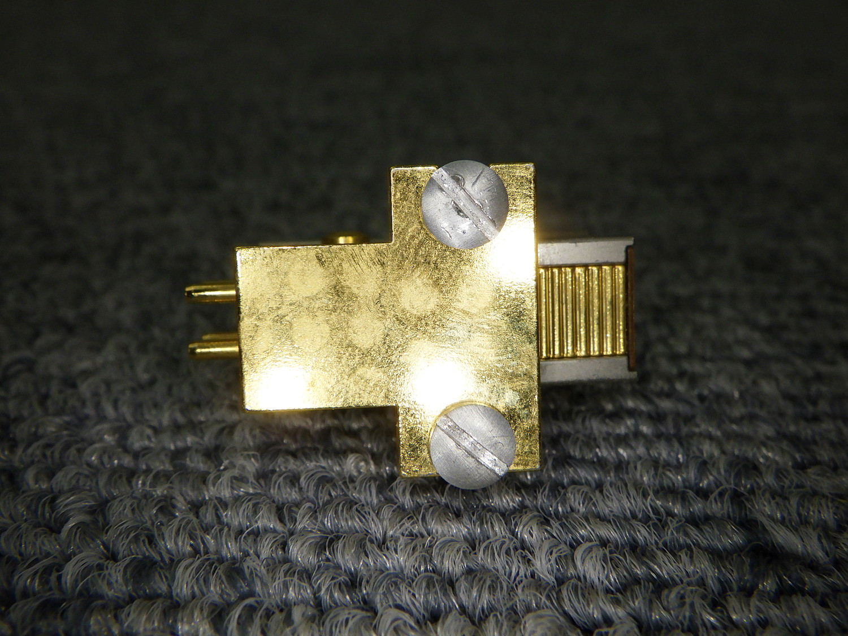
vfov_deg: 41.8
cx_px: 424
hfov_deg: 54.0
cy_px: 318
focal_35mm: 34
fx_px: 833
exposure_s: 1/400
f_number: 4.6
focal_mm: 6.1
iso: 250
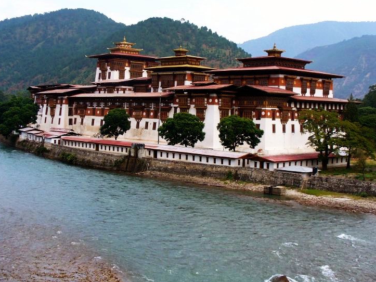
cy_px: 143
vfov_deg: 29.7
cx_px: 187
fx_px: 532
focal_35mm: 49
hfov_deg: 38.9
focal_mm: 7.9
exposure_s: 1/320
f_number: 3
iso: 80
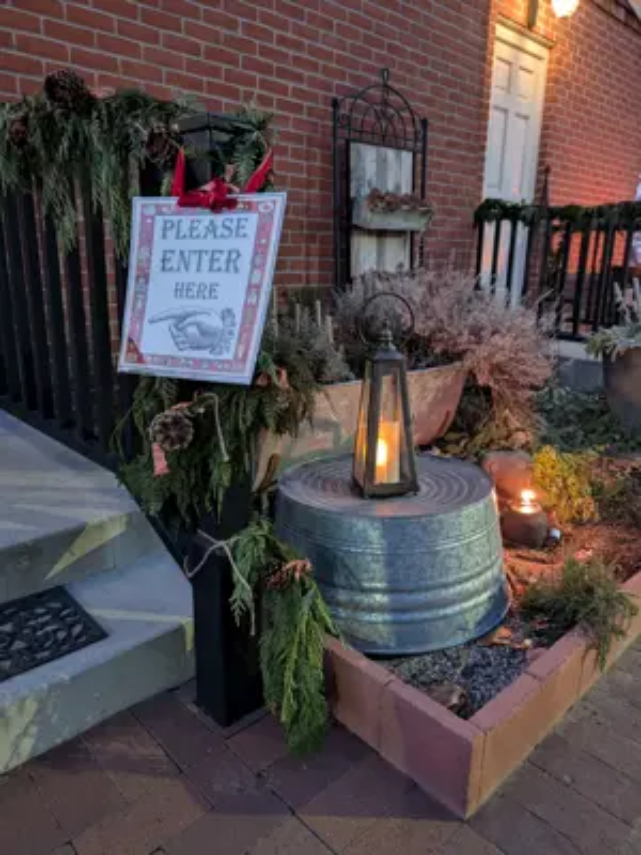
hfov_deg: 56.8
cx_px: 320
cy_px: 428
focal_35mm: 24
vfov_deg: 71.6
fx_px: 593
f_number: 1.68
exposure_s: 1/26.8
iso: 624
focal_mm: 6.9
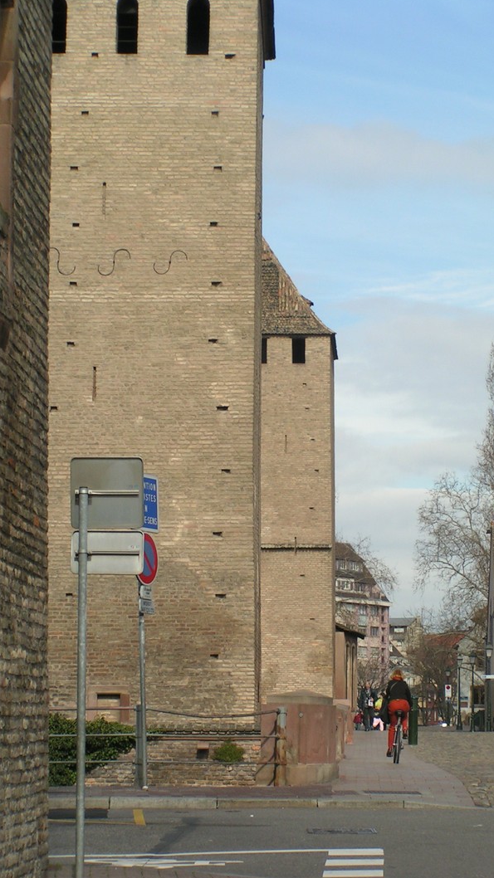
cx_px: 305
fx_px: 2329
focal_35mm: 100
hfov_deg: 12.1
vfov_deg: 21.4
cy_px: 437
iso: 50
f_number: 5.6
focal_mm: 13.9
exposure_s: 1/320
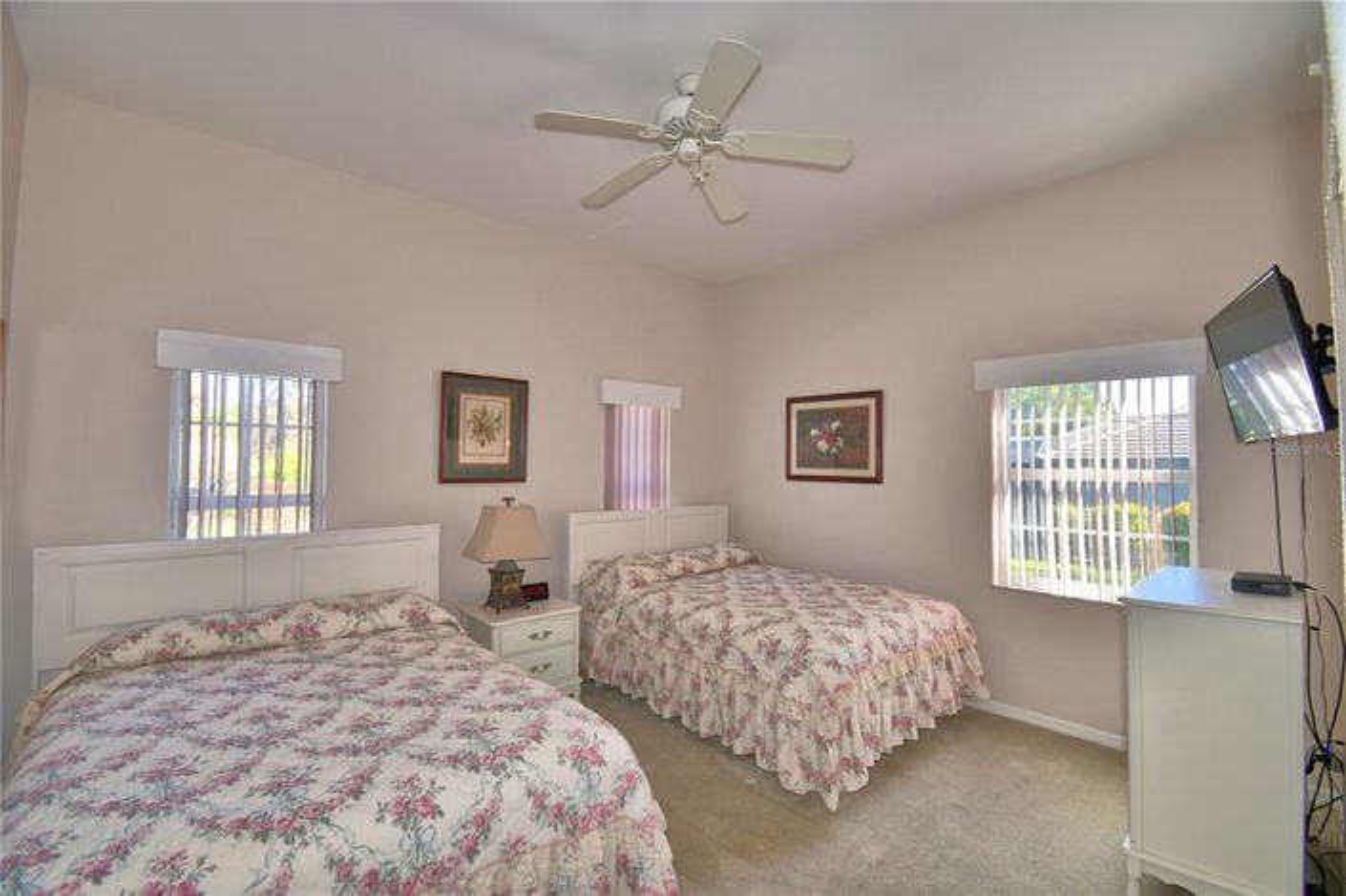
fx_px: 560
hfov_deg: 100.4
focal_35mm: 15
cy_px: 448
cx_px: 673
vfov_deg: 77.2
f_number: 4.5
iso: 100
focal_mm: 10
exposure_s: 1/125
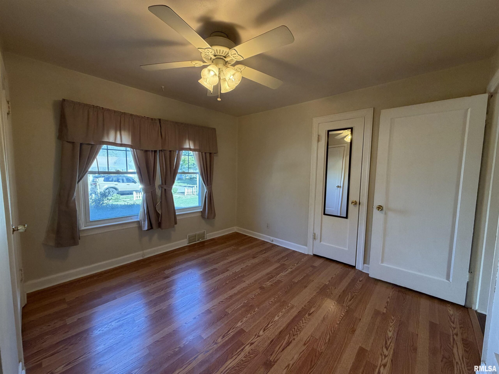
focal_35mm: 14
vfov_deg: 85.7
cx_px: 250
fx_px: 202
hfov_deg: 102.1
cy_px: 187
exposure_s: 1/60
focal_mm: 2.22
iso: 160
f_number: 2.2
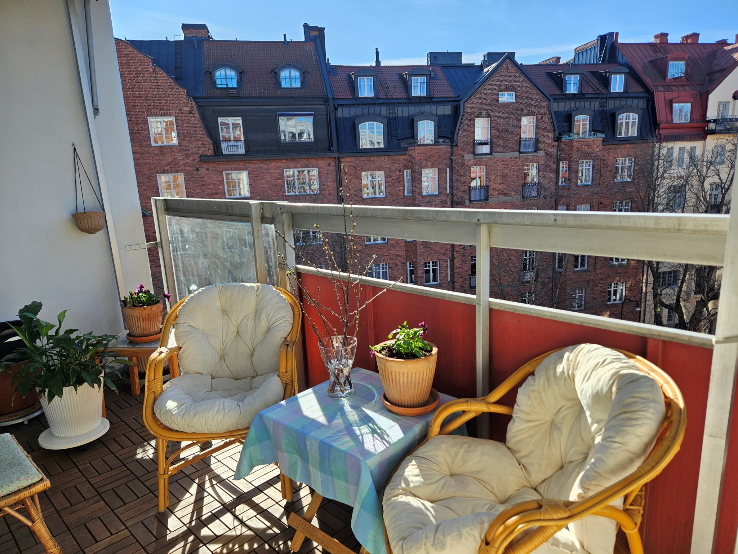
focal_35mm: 23
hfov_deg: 73.9
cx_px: 369
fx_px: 490
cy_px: 277
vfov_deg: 58.9
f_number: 1.8
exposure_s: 1/538
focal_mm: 5.4
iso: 25
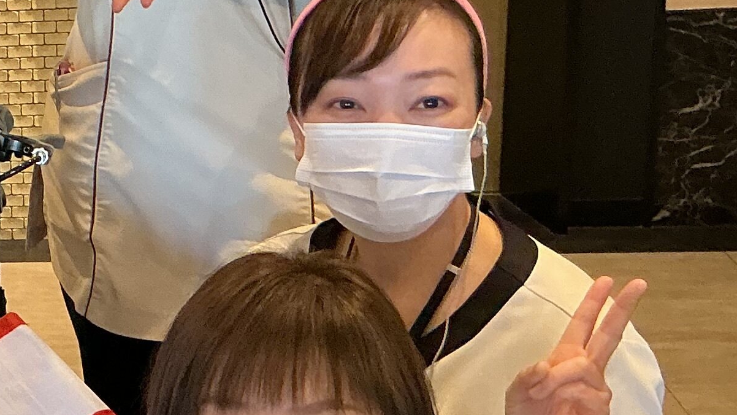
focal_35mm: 106
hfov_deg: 18.2
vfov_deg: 11.4
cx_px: -331
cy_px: 108
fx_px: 2071
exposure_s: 1/60
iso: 100
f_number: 1.8
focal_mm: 3
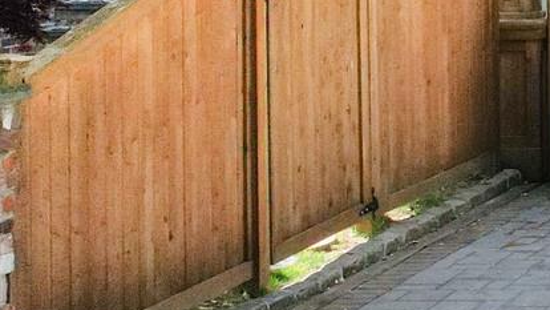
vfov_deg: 10.4
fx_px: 1663
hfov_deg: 14.9
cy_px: -116
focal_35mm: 114
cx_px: 1137
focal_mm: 8.38
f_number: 2.8
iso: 400
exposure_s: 1/400
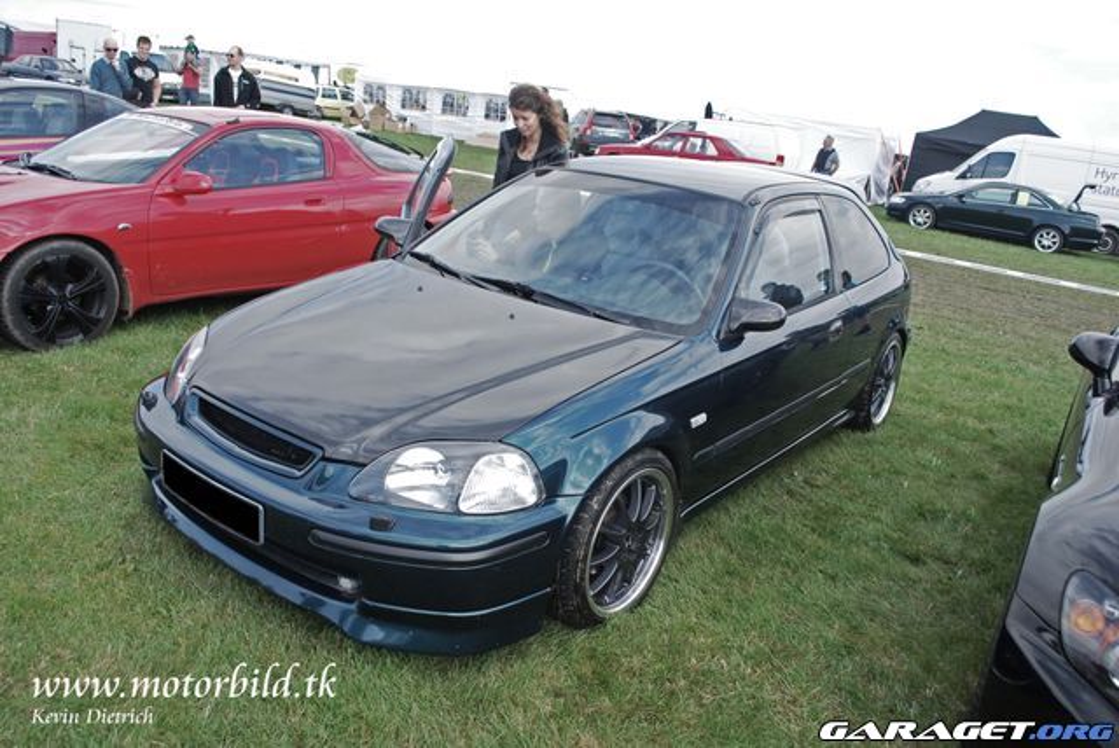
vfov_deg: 48.0
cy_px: 374
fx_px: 840
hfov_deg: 67.3
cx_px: 560
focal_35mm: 27
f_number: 5.6
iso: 100
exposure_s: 1/125
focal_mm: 18
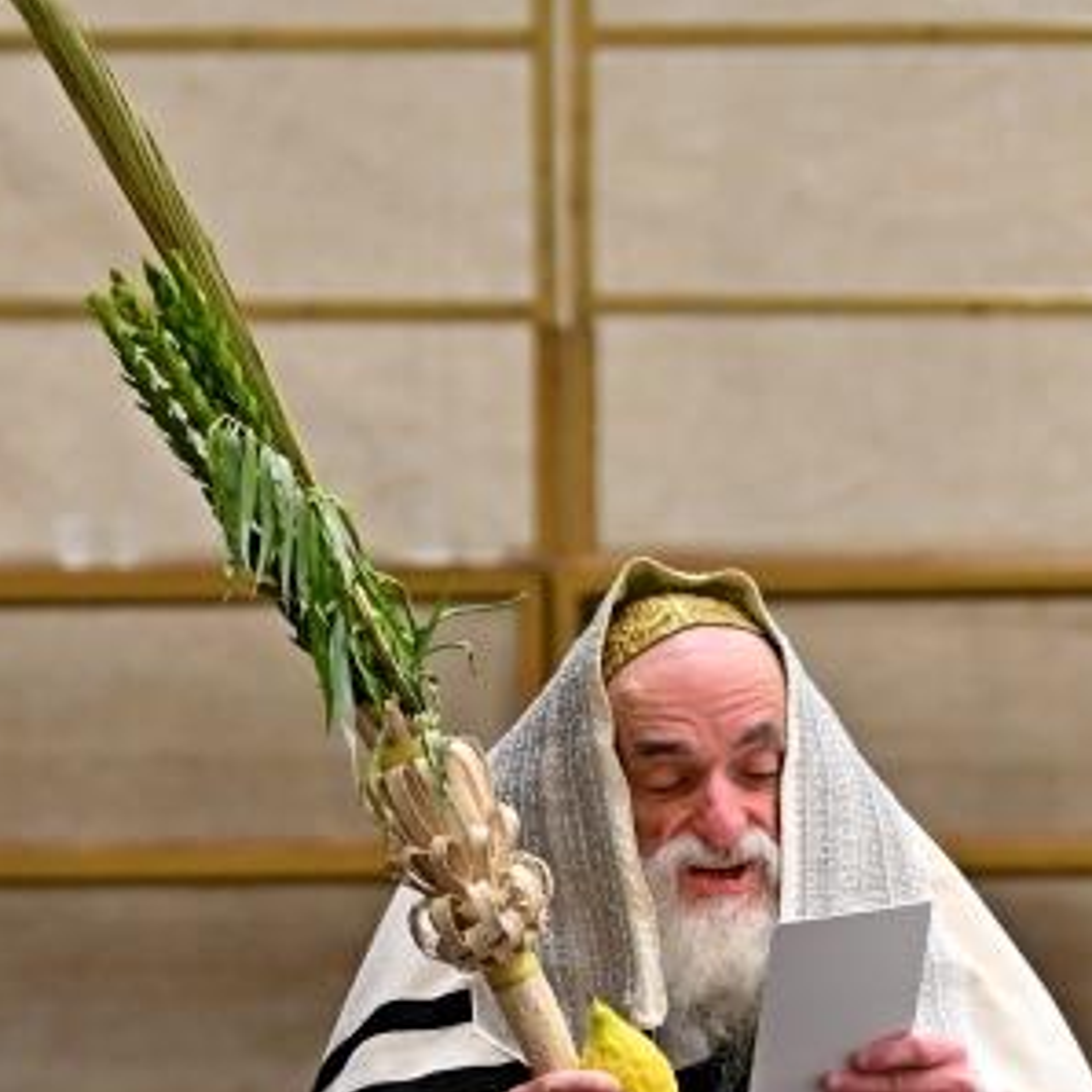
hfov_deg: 5.6
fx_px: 11242
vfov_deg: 5.5
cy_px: 1129
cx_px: 978
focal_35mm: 315
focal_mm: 72
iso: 200
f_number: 2.8
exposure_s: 1/320
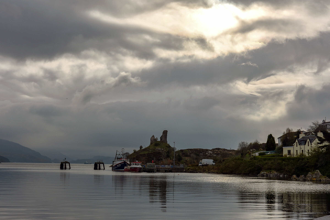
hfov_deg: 31.9
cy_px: 110
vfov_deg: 21.6
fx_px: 577
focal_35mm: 63
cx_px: 165
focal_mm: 42
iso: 100
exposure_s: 1/320
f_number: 9
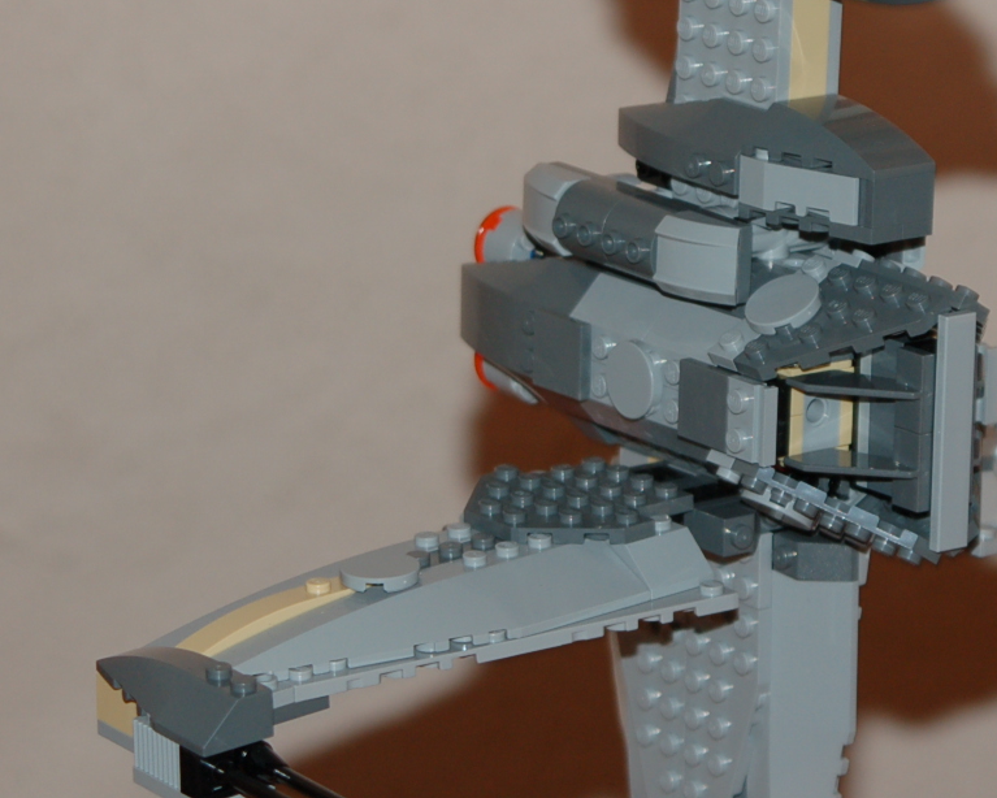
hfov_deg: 9.0
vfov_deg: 7.2
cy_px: 382
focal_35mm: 215
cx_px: 728
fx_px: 6346
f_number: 5
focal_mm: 78
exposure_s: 1/60
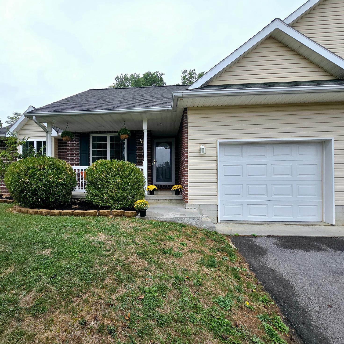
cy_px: 174
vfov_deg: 87.4
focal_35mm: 16
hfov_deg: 86.8
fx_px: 180
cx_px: 146
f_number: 2.2
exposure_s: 1/1000
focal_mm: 2.2
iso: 50
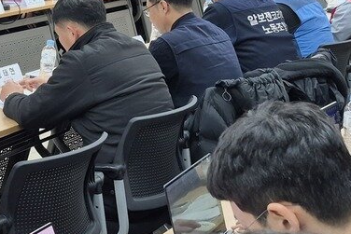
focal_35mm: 89
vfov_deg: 15.1
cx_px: 64
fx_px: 868
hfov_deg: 22.5
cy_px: 6
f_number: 1.8
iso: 100
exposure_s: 1/180
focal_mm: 5.4
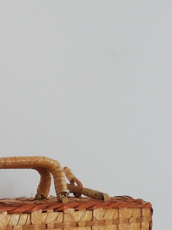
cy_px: 277
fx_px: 444
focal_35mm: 67
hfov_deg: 21.1
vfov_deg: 25.8
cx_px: -3
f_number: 2.2
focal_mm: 3.81
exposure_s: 1/50
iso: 200
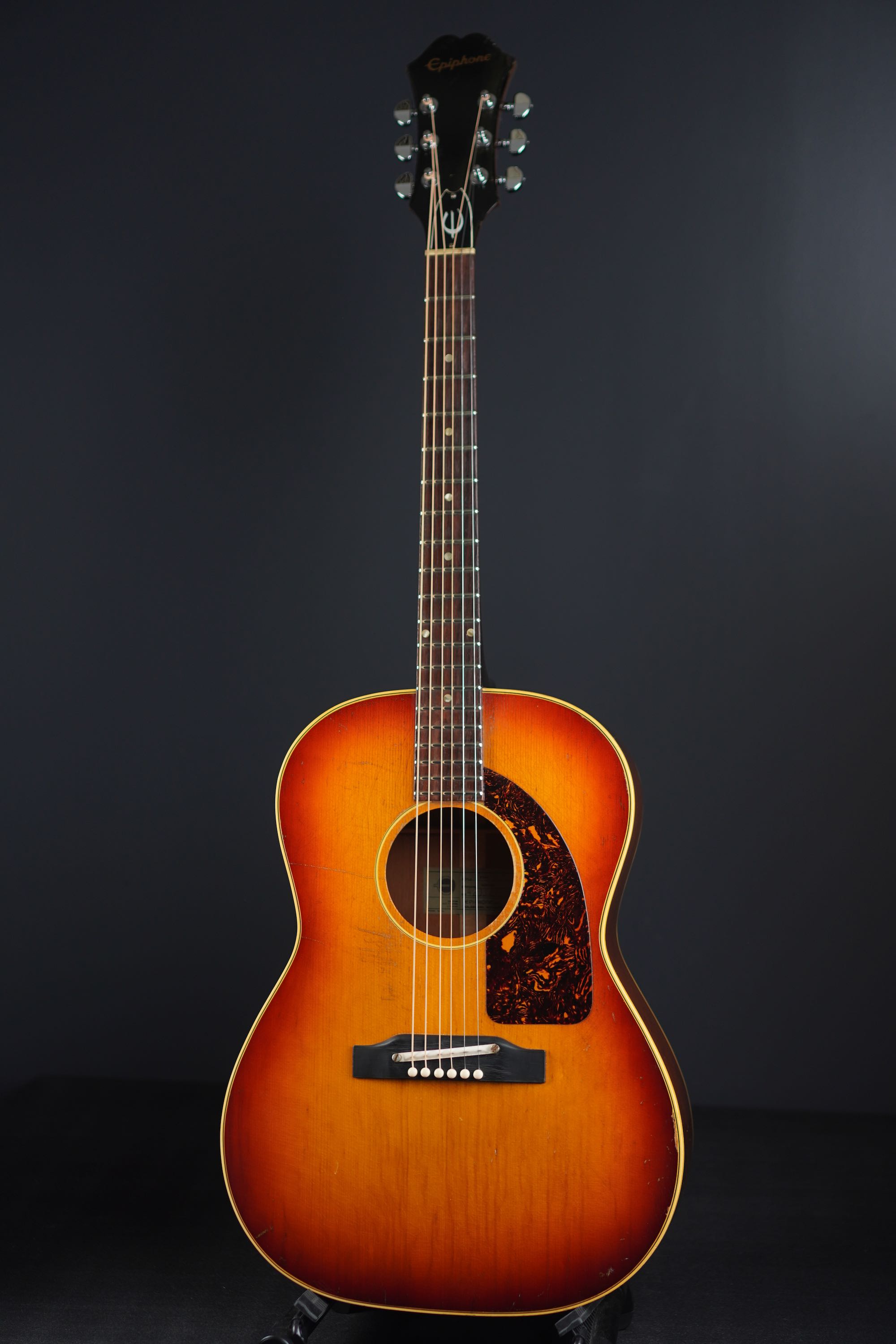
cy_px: 672
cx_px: 448
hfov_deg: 25.8
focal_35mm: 52
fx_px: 1960
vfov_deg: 37.9
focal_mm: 35
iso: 100
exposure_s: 1/80
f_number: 2.2
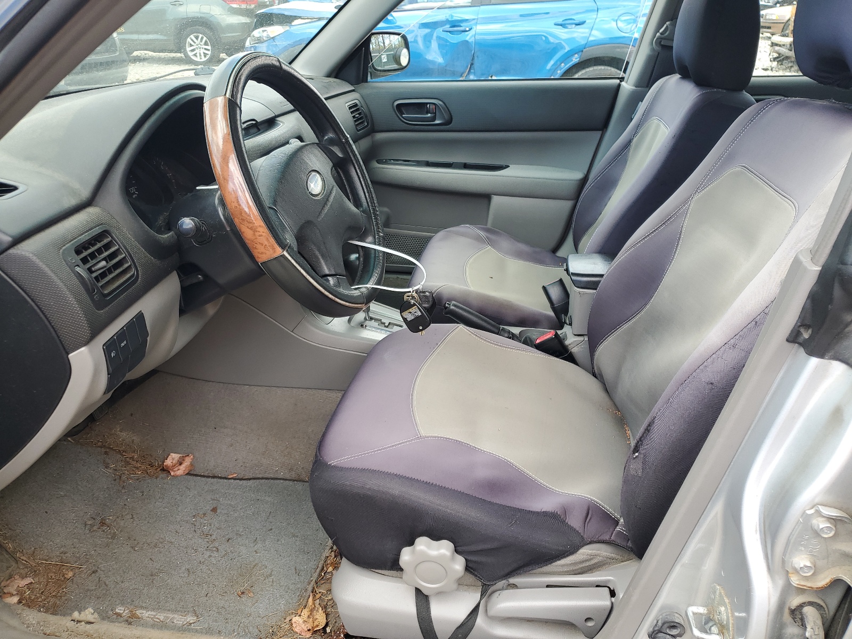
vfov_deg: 53.1
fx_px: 640
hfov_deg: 67.3
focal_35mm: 26
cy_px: 320
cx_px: 426
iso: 50
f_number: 1.5
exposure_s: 1/294
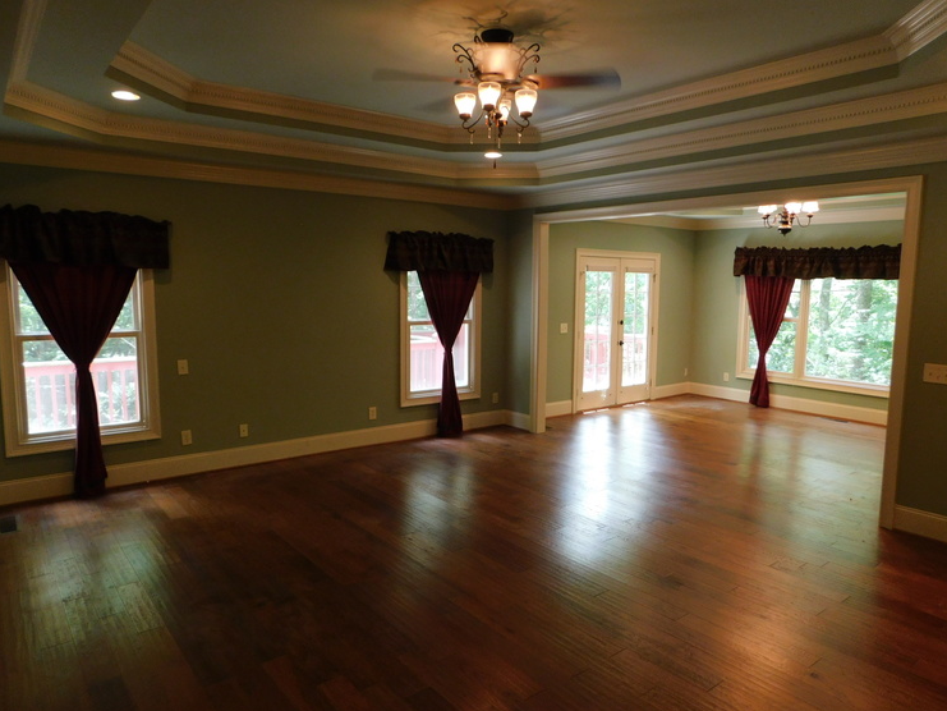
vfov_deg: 56.8
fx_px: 657
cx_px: 491
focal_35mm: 24
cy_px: 361
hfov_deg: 71.6
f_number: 3
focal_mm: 4
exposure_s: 1/30
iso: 220
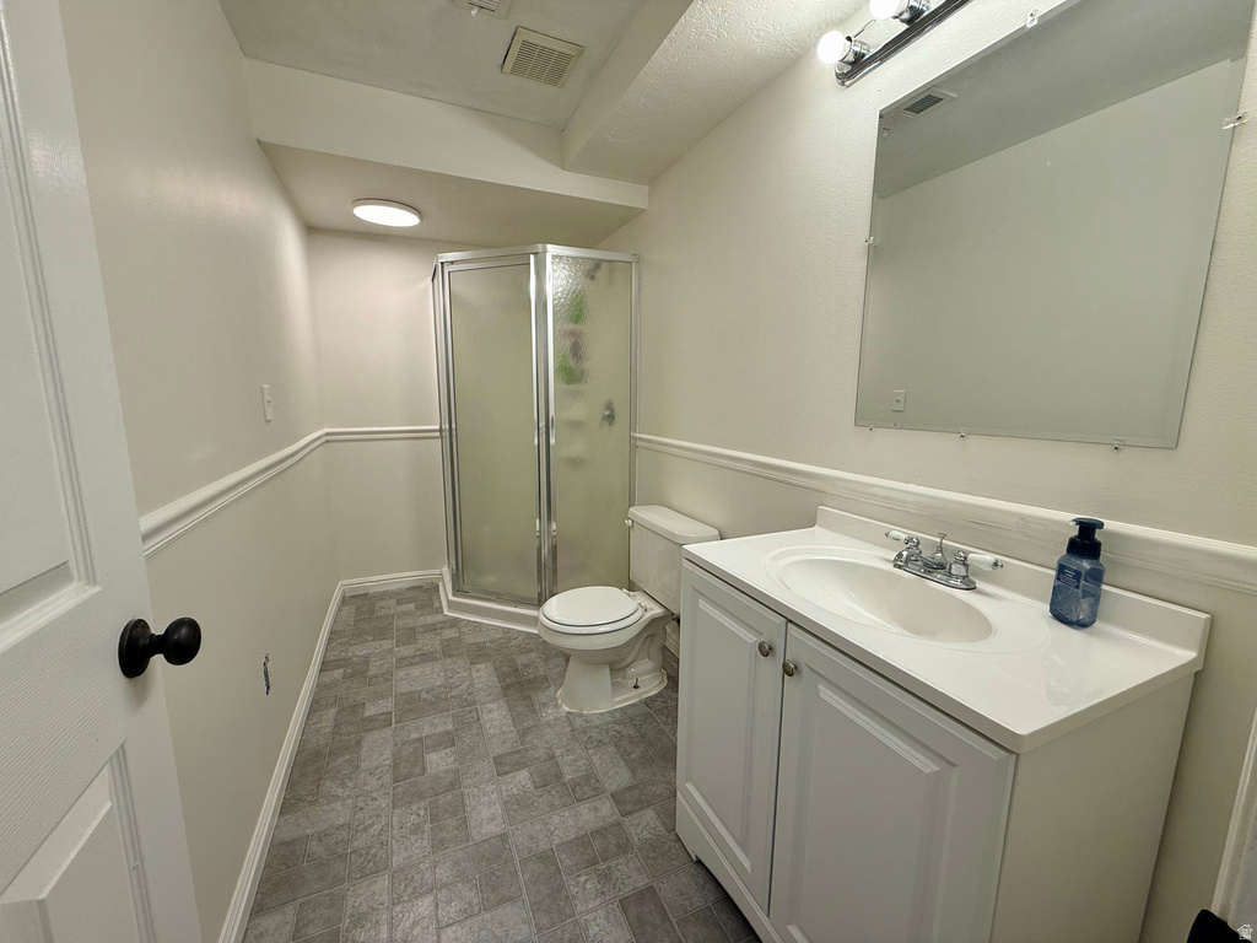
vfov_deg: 85.7
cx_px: 628
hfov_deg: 102.1
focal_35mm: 14
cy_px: 472
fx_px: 508
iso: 64
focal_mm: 2.22
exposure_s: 1/125
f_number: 2.2
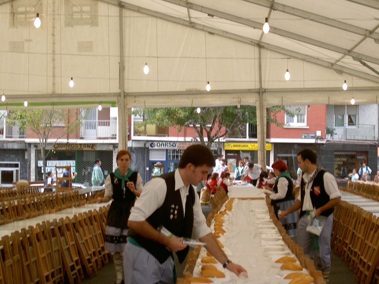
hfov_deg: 19.6
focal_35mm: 100
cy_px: 142
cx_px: 190
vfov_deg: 14.8
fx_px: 1095
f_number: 4.5
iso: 100
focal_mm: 20.6
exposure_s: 1/84
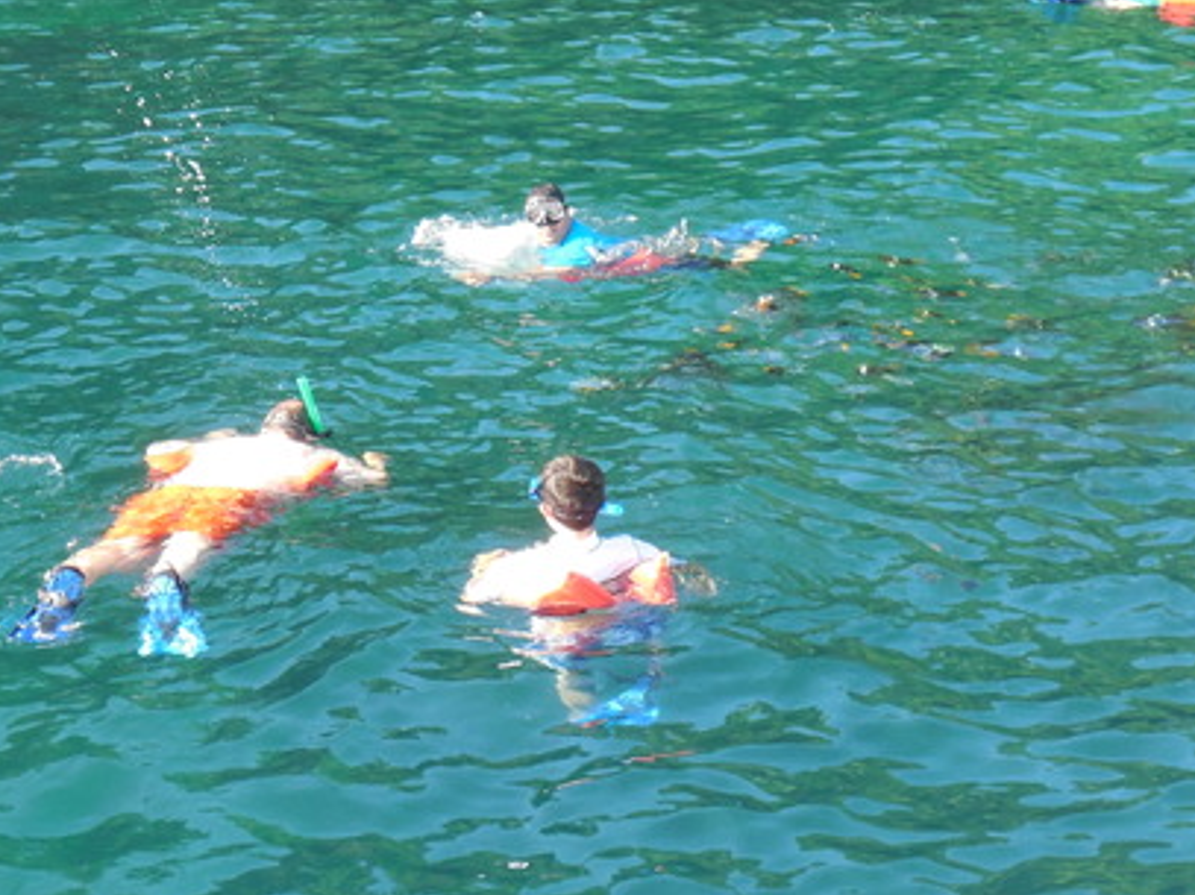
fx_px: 3037
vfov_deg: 16.7
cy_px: 320
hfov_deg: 22.2
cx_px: 443
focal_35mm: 88
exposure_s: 1/250
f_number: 5.2
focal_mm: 10
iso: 360
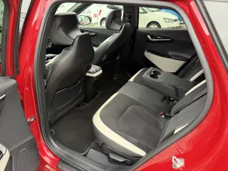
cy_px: 86
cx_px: 114
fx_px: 158
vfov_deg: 56.8
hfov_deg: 71.6
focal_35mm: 24
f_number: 1.78
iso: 320
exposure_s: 1/60
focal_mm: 6.76
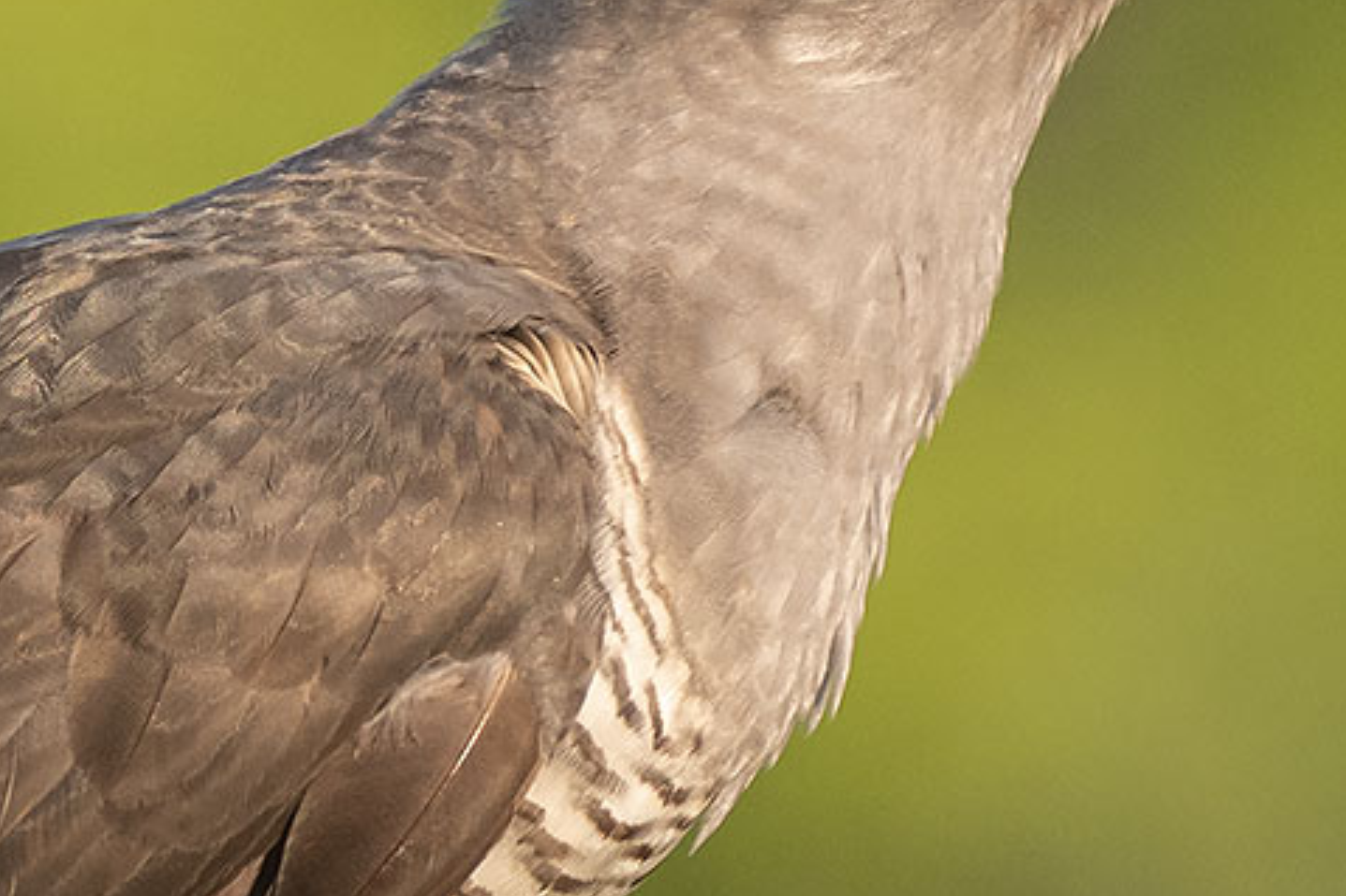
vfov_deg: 0.7
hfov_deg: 1.0
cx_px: 329
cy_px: 635
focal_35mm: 1986
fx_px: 74225
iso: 400
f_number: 6
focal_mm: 330
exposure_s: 1/640
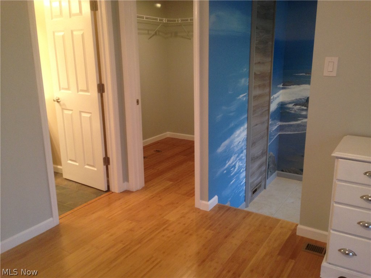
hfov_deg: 55.4
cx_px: 186
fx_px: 354
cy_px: 139
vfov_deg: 42.9
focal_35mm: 33
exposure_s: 1/20
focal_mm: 4.12
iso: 160
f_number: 2.4
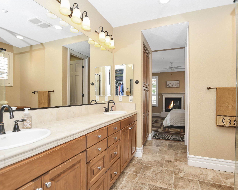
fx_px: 120
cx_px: 123
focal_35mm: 17
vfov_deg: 77.0
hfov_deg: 89.6
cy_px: 95
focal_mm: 10
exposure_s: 1/60
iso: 800
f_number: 4
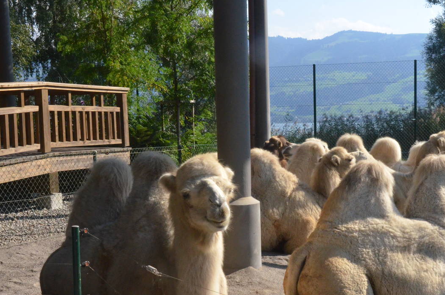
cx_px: 325
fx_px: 762
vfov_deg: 21.8
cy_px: 197
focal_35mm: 62
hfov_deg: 32.0
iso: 2500
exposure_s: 1/800
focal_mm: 27
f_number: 14
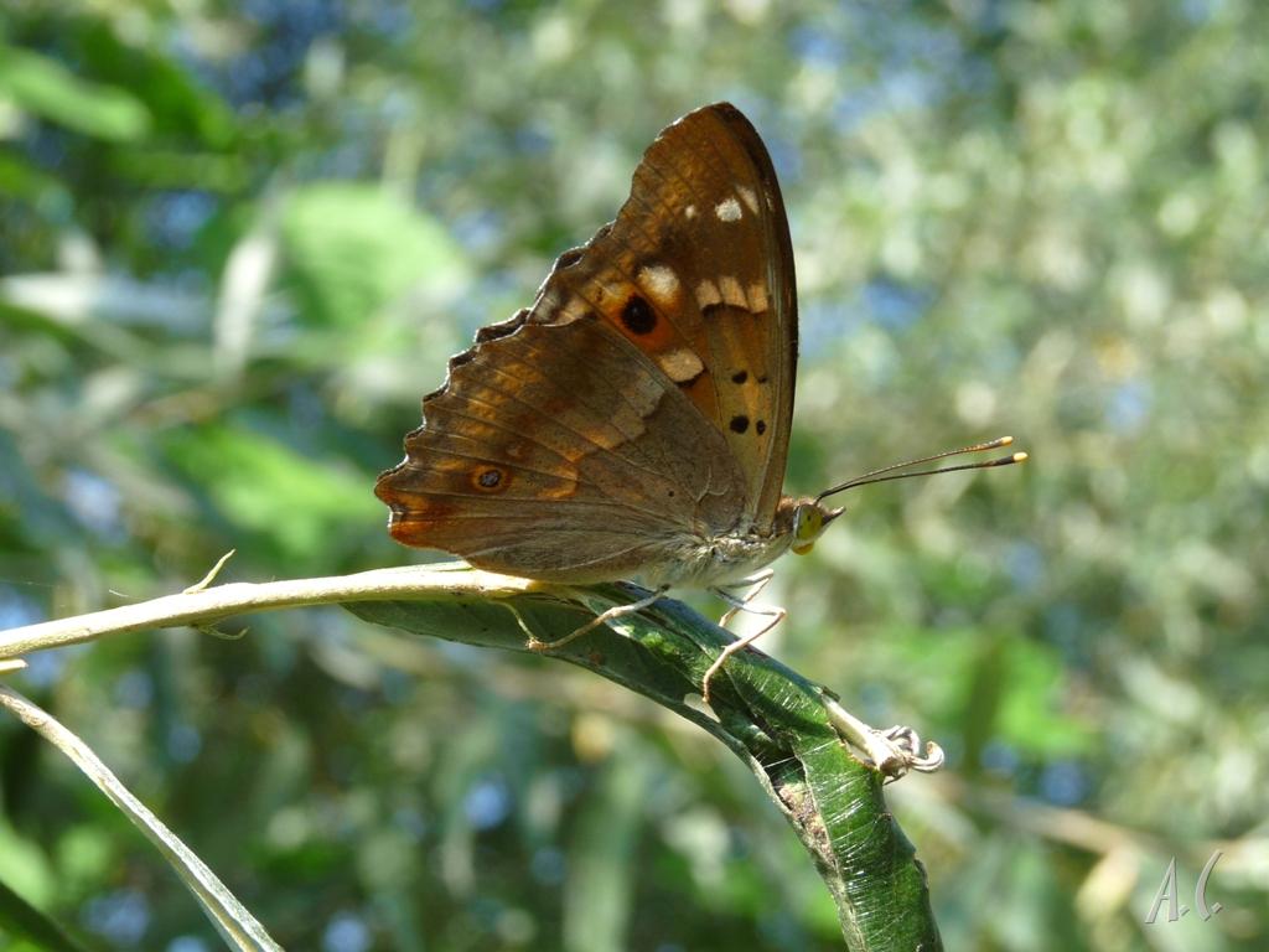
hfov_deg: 12.8
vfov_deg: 9.6
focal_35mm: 154
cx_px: 634
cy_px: 476
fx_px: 5646
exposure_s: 1/160
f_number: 5
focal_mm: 15.5
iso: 100
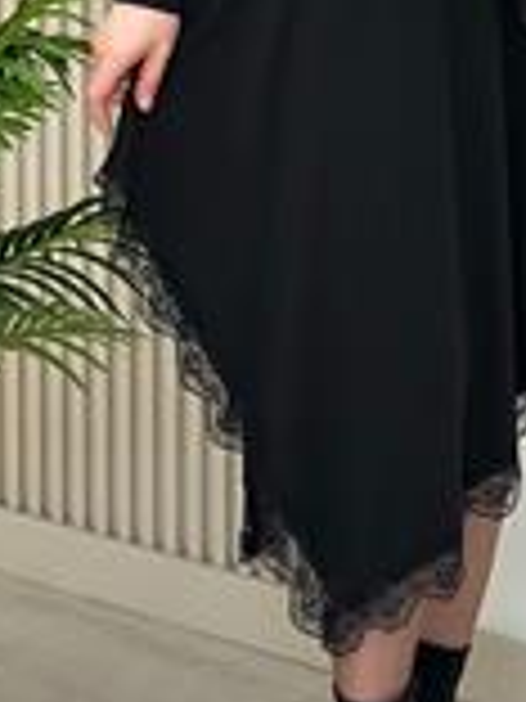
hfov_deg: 9.0
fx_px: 3323
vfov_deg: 11.8
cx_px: 364
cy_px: -146
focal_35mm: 164
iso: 64
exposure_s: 1/130
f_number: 1.78
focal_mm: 6.86
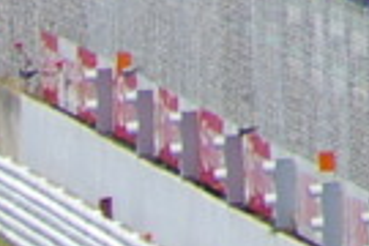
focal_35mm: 2850
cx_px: -435
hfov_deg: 0.7
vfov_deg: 0.5
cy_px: 672
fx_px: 29210
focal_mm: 250
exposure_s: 1/500
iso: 200
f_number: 9.5
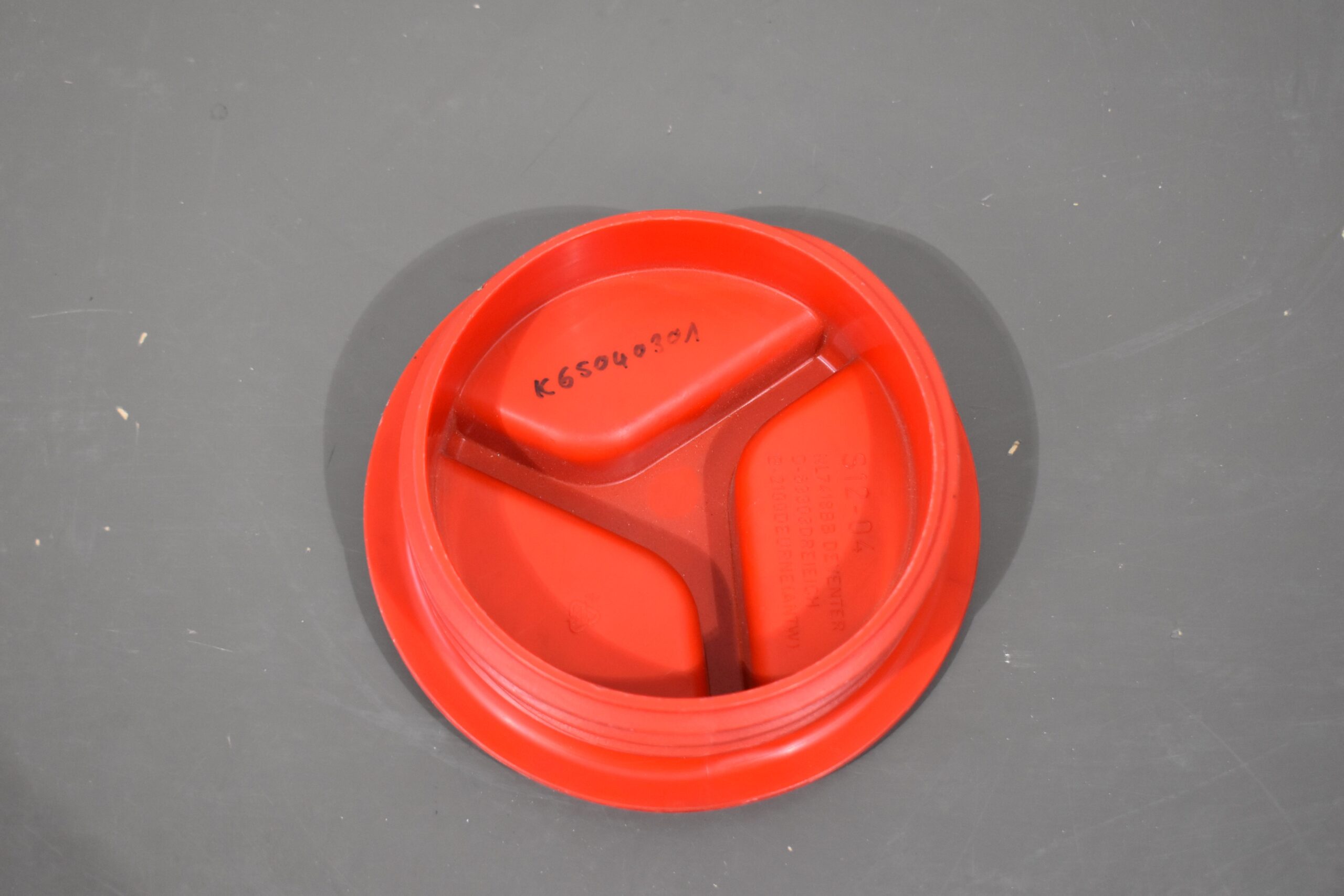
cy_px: 448
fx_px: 2520
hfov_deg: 29.9
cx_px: 672
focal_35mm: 68
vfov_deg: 20.2
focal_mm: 45
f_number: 5
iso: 1100
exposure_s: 1/125
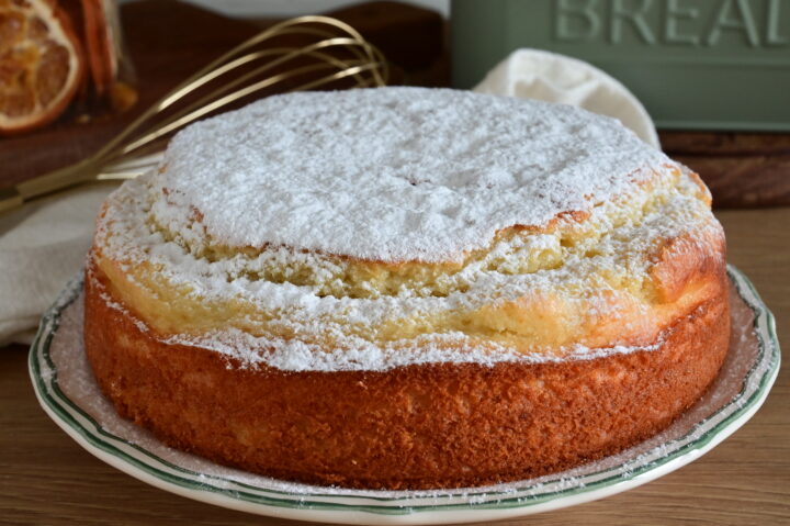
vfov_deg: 20.3
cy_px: 263
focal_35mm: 67
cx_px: 395
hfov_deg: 30.1
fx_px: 1469
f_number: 9
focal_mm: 45
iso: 800
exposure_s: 1/6
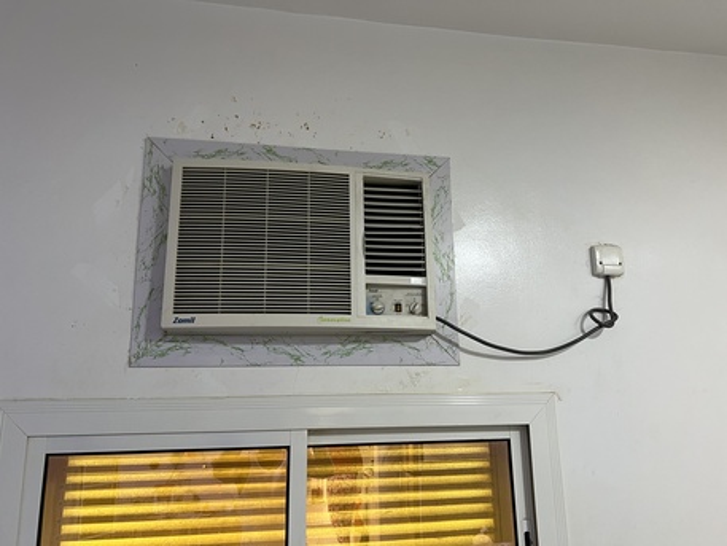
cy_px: 273
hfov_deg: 67.3
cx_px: 364
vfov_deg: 53.1
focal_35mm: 26
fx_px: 546
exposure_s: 1/60
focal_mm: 5.7
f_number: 1.5
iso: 100
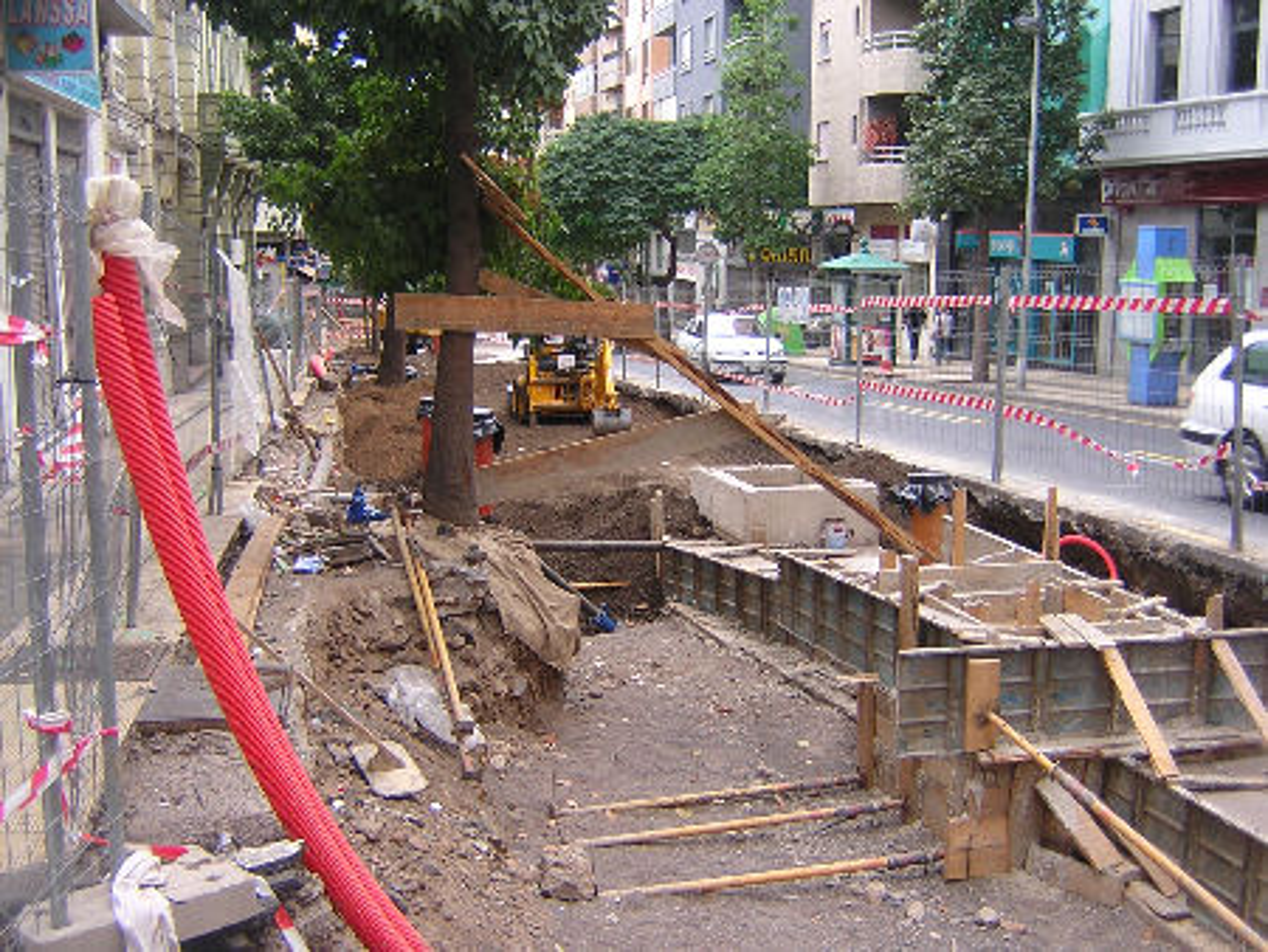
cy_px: 476
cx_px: 634
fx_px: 1319
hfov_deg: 51.3
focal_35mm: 36
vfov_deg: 39.7
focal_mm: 4.7
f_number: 2.6
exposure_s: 1/112
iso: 100
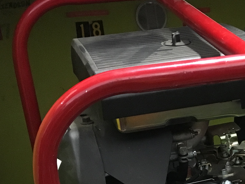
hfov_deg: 21.3
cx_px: 256
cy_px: 254
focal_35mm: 88
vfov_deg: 15.8
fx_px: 623
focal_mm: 4.15
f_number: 2.2
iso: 250
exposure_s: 1/15
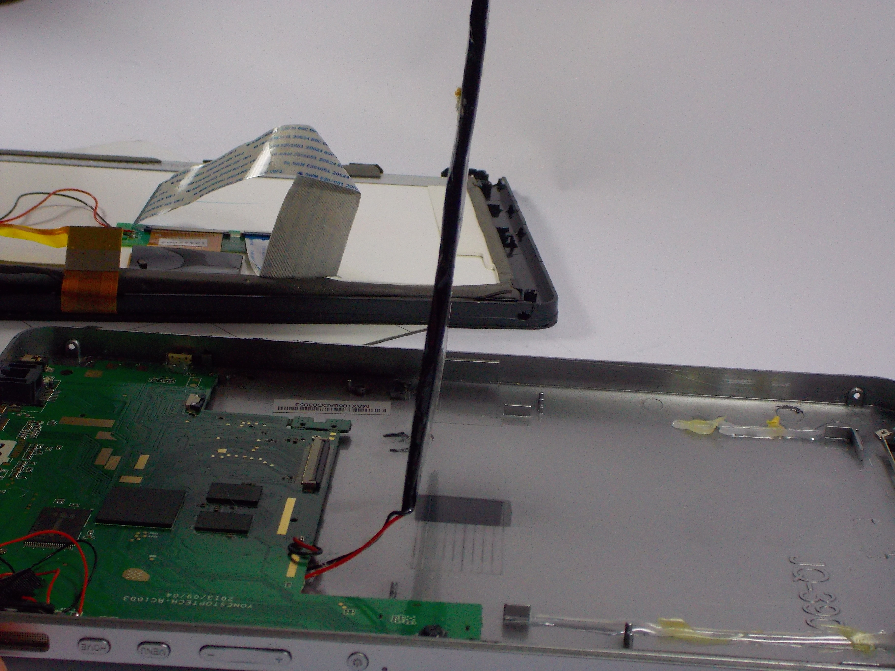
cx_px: 448
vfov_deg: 21.3
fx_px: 1784
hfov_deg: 28.2
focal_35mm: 69
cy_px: 336
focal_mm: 9.7
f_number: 5.3
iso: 200
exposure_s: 1/60
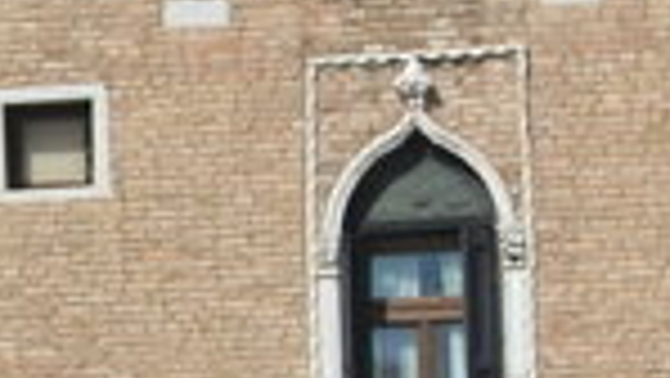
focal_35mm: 531
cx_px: -1457
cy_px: 693
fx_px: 9439
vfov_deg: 2.3
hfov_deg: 3.9
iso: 200
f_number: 10
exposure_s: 1/500
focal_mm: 70
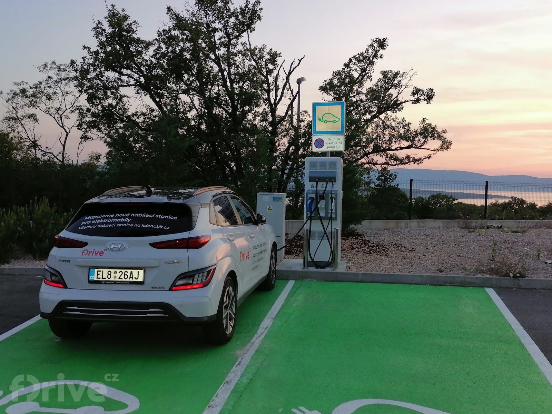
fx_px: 526
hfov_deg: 55.4
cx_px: 276
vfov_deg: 42.9
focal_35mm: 33
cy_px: 207
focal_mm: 5.3
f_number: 1.8
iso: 64
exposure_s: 1/50
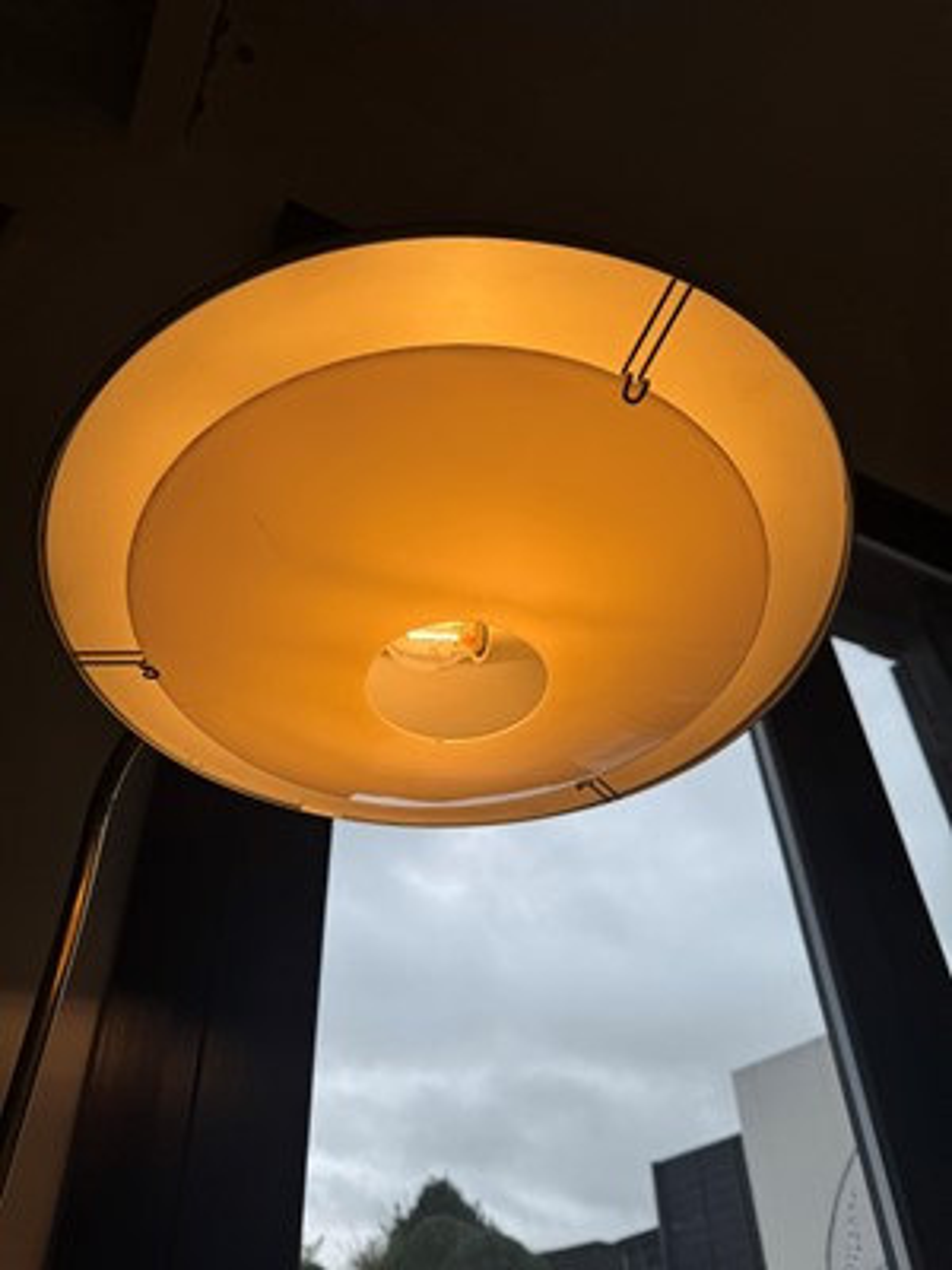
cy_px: 635
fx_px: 880
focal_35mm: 24
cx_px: 476
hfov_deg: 56.8
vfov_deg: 71.6
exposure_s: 1/1456
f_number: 1.78
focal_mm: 6.76
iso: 80
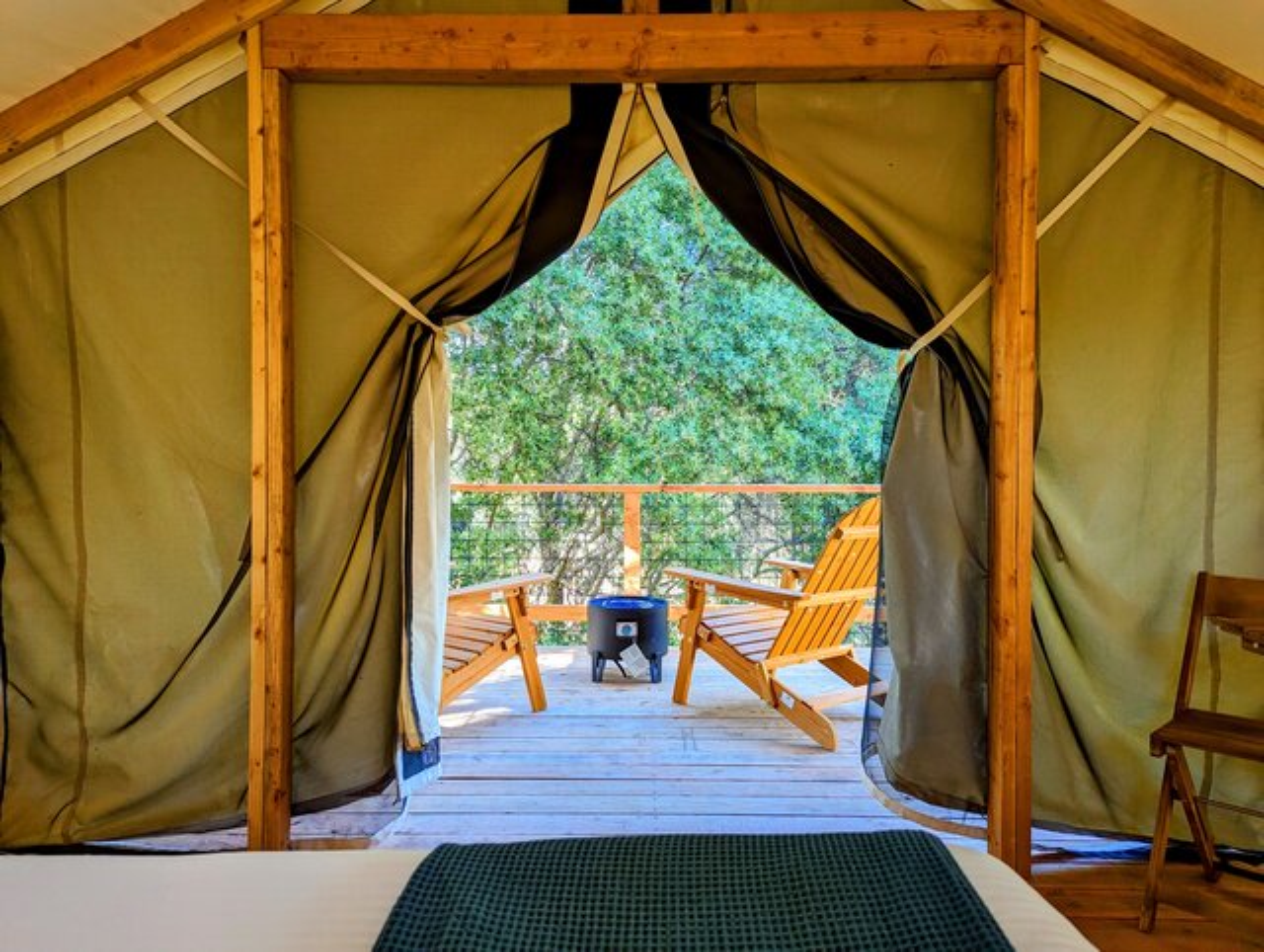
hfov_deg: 71.5
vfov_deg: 56.9
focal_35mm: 24
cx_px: 632
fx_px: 878
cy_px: 476
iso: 45
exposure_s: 1/70.5
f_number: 1.85
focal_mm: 6.81
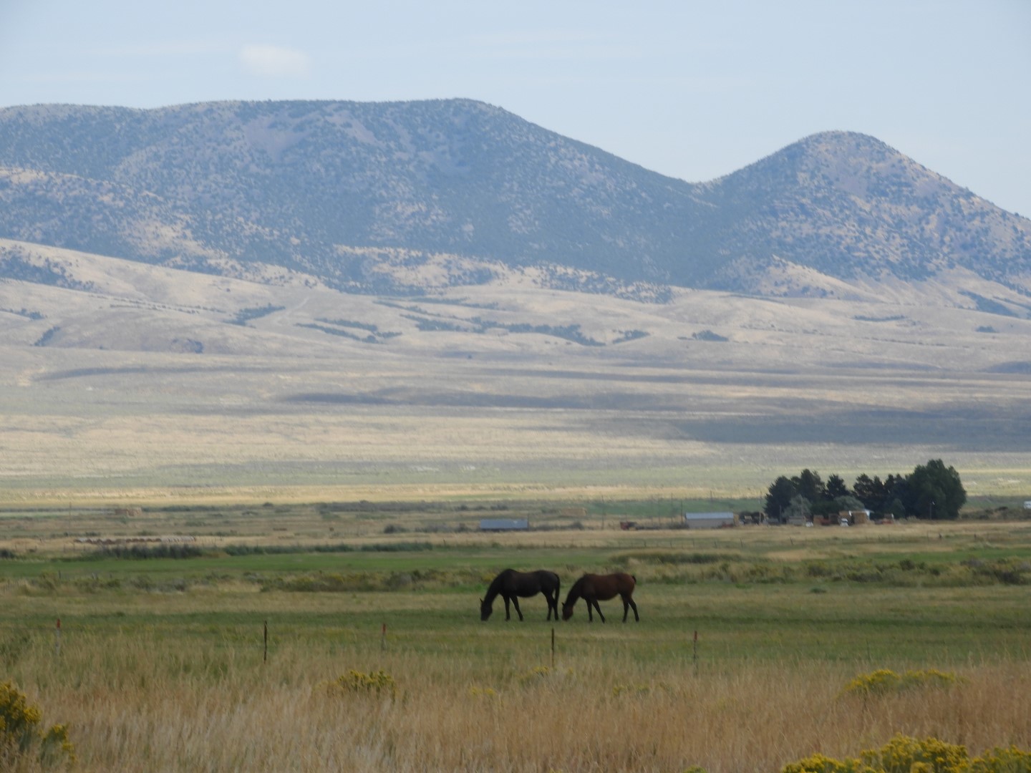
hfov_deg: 7.9
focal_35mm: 250
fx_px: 7446
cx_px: 516
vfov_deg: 5.9
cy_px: 386
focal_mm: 44.8
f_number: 5.5
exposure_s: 1/500
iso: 100
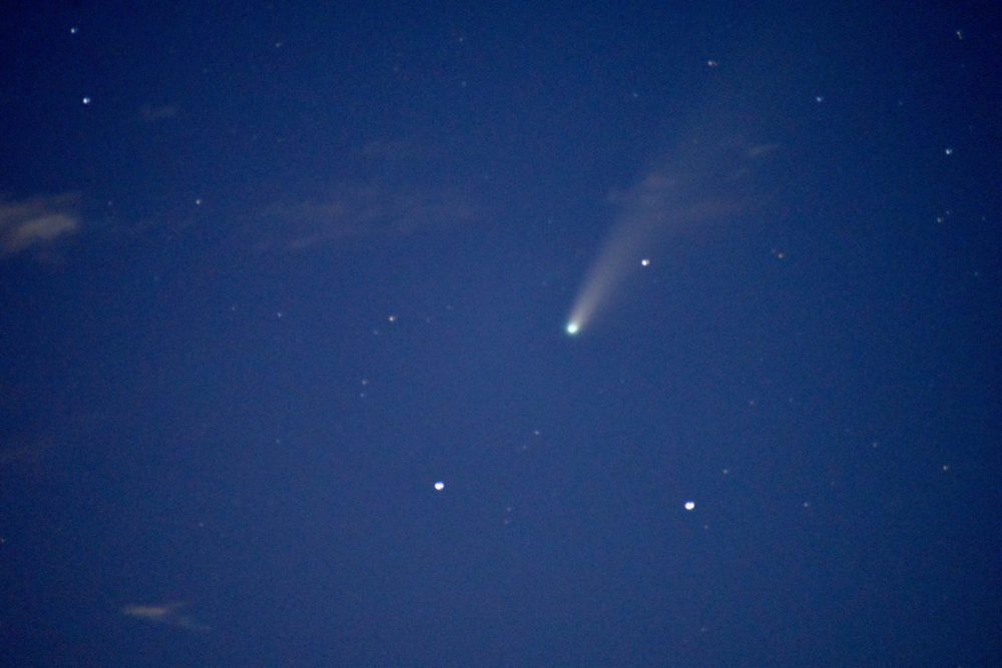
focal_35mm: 450
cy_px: 334
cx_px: 501
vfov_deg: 3.1
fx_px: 12526
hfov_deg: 4.6
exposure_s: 8
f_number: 6.3
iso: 2200
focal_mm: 300
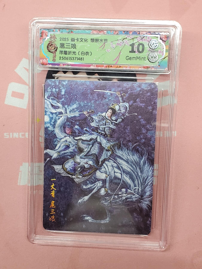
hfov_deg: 53.1
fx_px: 202
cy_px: 134
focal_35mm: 26
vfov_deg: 67.3
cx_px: 101
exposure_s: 1/100
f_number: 2.4
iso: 200
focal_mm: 4.3
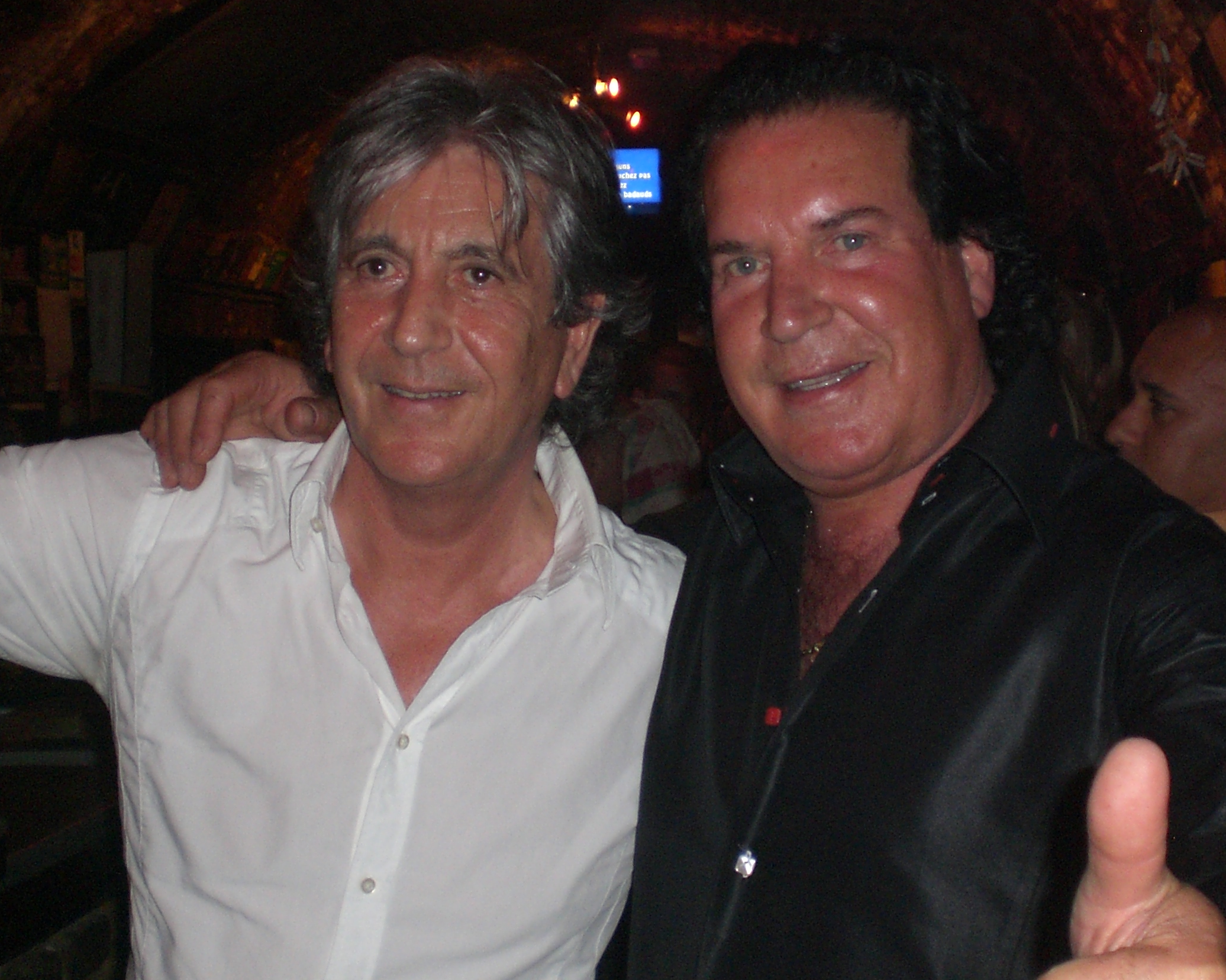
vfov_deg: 27.6
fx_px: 1995
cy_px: 464
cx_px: 631
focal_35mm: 55
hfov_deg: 34.2
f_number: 3.1
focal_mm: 6.3
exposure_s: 1/60
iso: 200
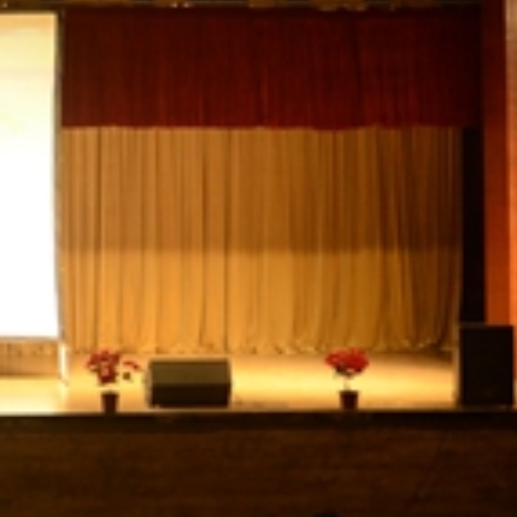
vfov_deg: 17.7
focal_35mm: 98
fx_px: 1656
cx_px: -166
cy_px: 208
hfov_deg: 16.7
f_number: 2.8
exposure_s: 1/125
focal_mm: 22
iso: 1100
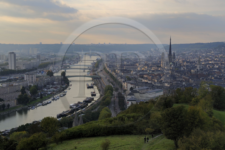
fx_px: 281
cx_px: 112
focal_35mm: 45
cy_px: 75
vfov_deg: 29.9
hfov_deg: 43.6
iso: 200
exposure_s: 1/160
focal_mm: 45
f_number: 9
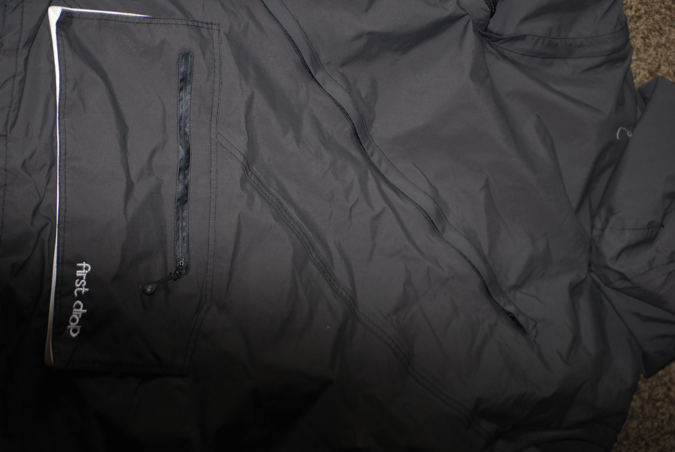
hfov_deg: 24.6
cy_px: 226
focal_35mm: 82
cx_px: 338
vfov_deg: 16.6
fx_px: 1549
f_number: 4
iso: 200
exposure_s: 1/60
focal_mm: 55
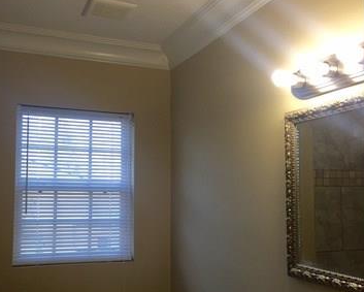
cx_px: 159
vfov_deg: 36.4
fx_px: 442
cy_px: 169
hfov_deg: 44.7
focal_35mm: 41
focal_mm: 4.15
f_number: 2.2
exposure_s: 1/120
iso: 50
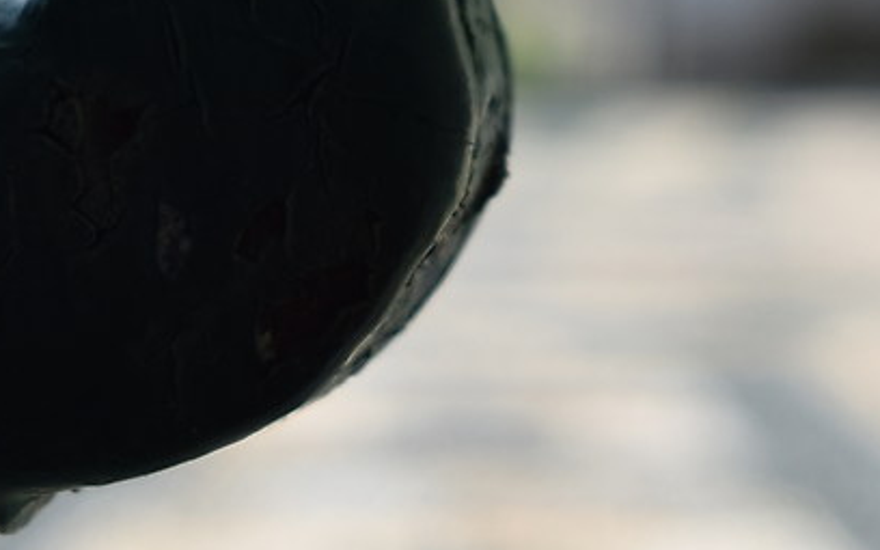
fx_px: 3885
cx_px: 697
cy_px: -289
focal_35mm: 162
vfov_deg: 7.9
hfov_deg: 12.9
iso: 100
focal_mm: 18
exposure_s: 1/1000
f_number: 3.5
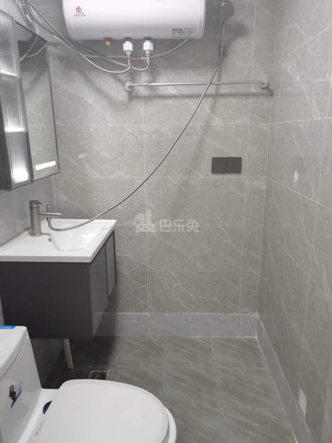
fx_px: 345
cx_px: 166
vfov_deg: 65.3
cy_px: 222
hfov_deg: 51.3
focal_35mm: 27
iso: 250
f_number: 1.9
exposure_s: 1/33.3
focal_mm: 5.58
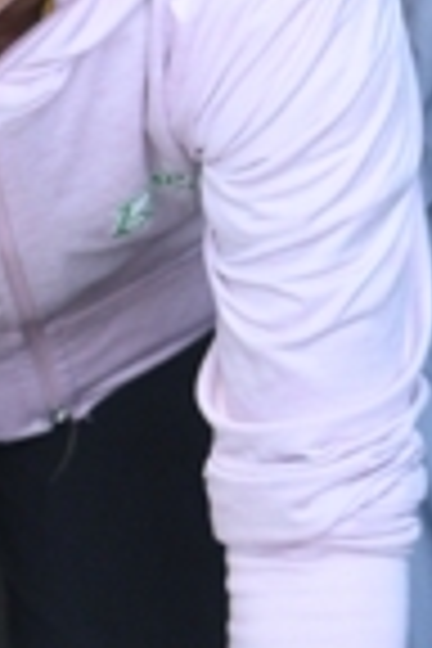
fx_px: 5616
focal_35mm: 312
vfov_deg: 6.6
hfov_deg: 4.3
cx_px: -446
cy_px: -119
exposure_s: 1/3200
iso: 2000
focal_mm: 46
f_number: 4
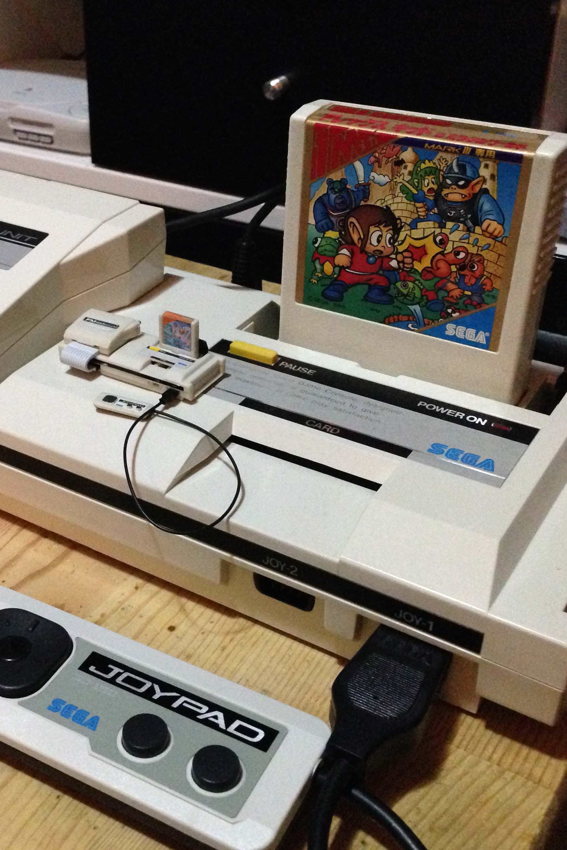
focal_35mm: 46
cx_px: 124
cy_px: 424
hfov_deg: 28.7
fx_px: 1086
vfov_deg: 42.7
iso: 640
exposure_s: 1/15
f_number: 2.4
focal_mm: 4.12
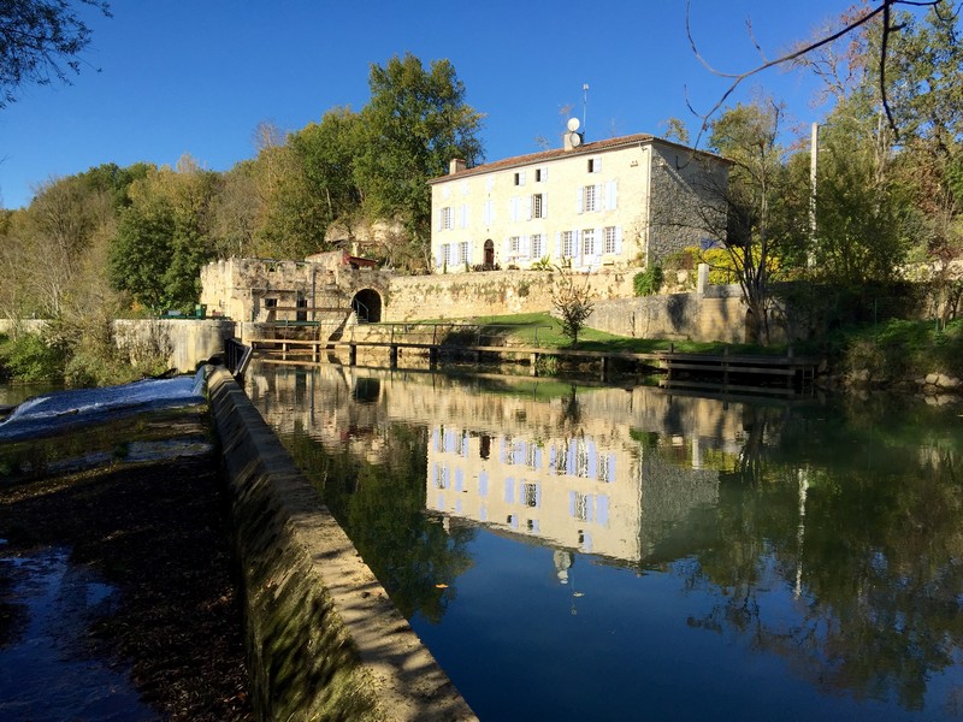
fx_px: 807
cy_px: 361
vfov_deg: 48.2
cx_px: 482
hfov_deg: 61.7
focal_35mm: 29
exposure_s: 1/1647
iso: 32
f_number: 2.2
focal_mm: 4.15
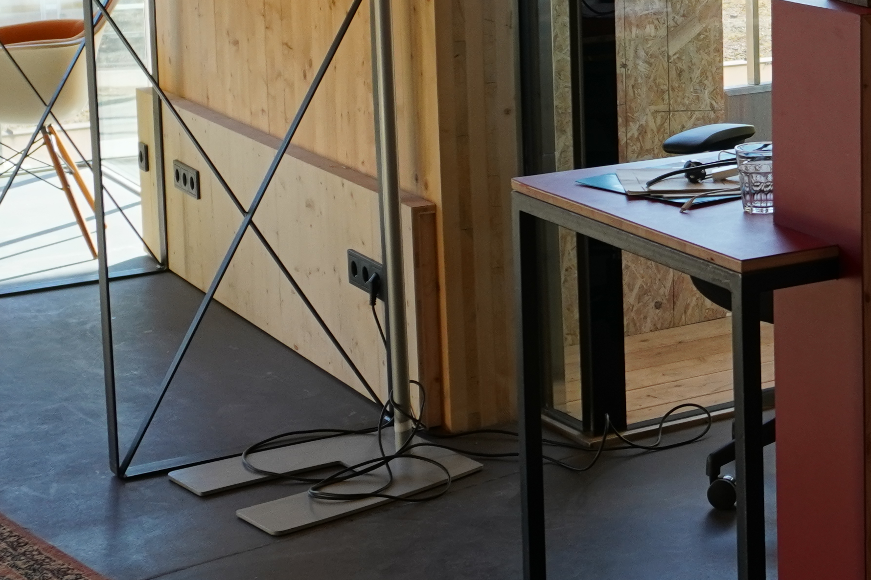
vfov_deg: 14.7
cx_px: 952
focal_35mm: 91
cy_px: -64
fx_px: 2202
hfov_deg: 21.3
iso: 500
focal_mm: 18
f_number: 4.5
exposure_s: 1/250
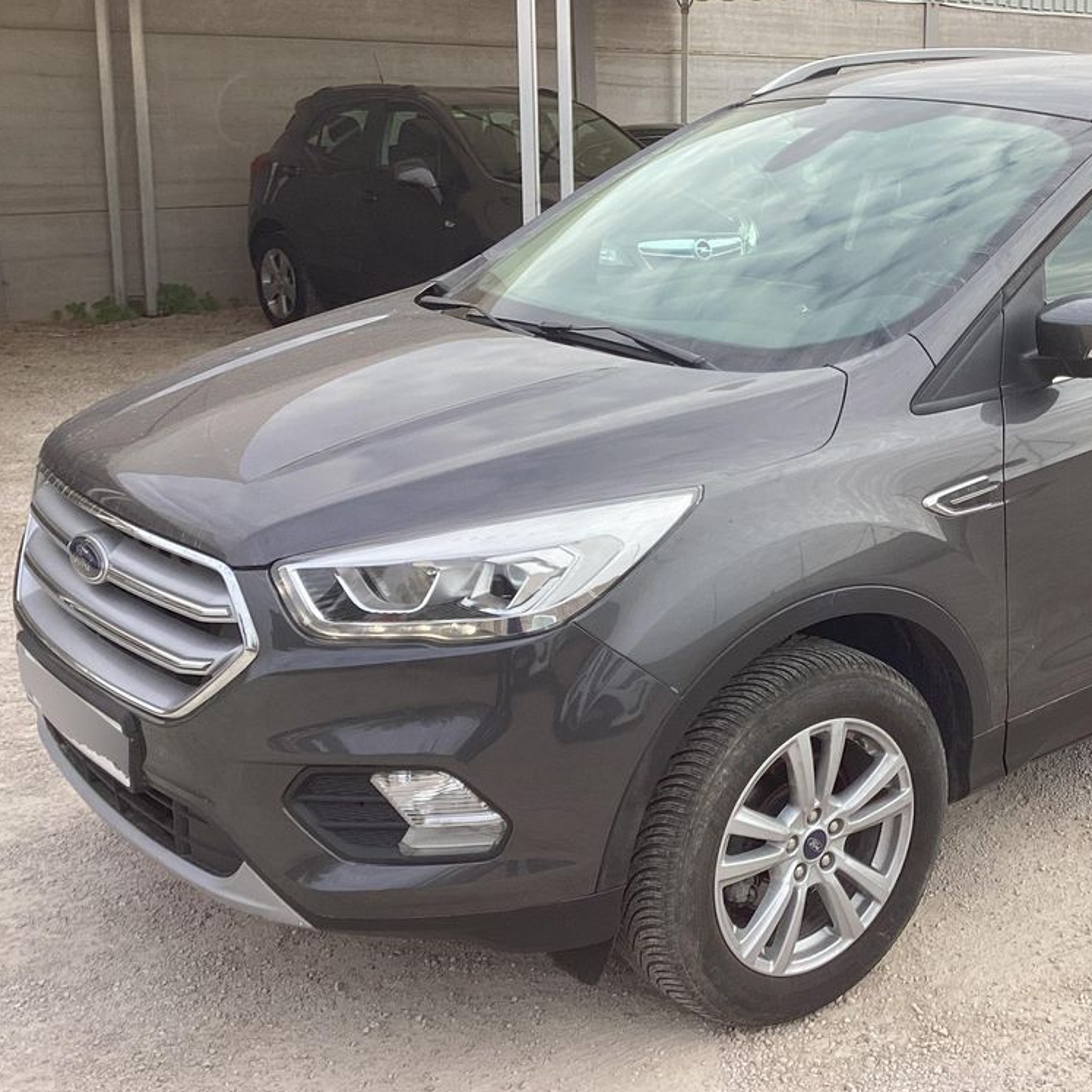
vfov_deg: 38.3
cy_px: 556
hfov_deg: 37.0
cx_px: 868
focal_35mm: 44
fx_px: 1570
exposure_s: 1/485
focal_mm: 3.3
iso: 25
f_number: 2.4
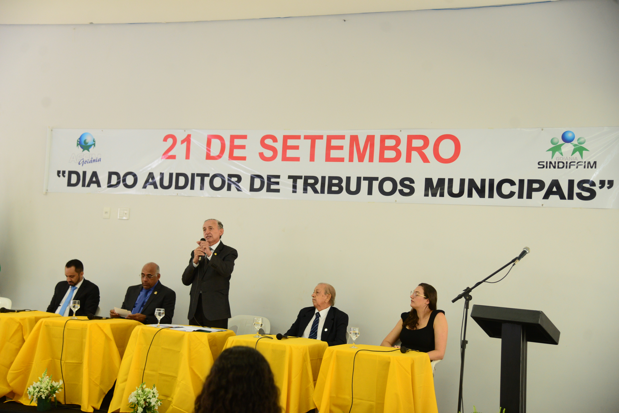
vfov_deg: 24.6
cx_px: 310
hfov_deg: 36.2
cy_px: 206
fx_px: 946
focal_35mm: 55
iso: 1600
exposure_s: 1/125
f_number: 4
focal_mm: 55
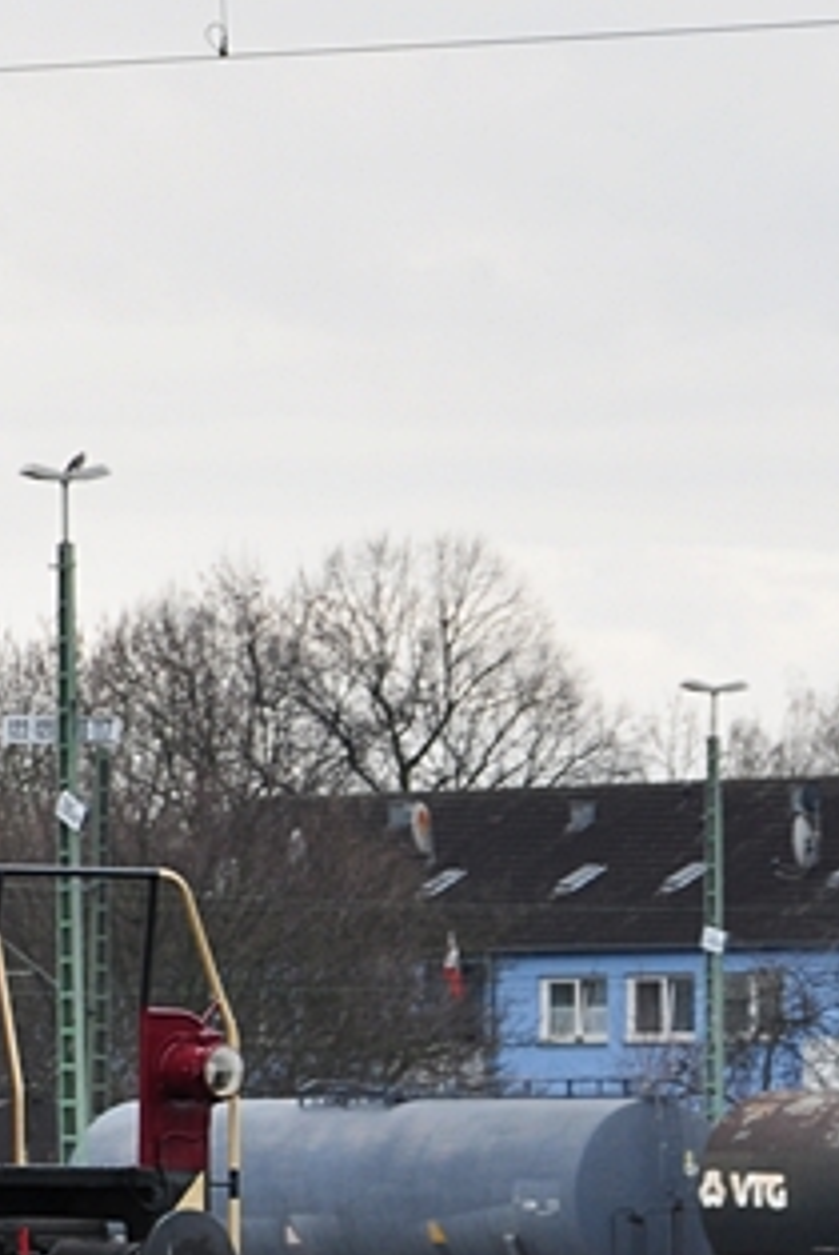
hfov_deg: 2.6
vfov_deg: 3.8
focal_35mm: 537
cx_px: -811
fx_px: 18730
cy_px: 643
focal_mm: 110
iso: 200
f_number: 11
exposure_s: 1/80
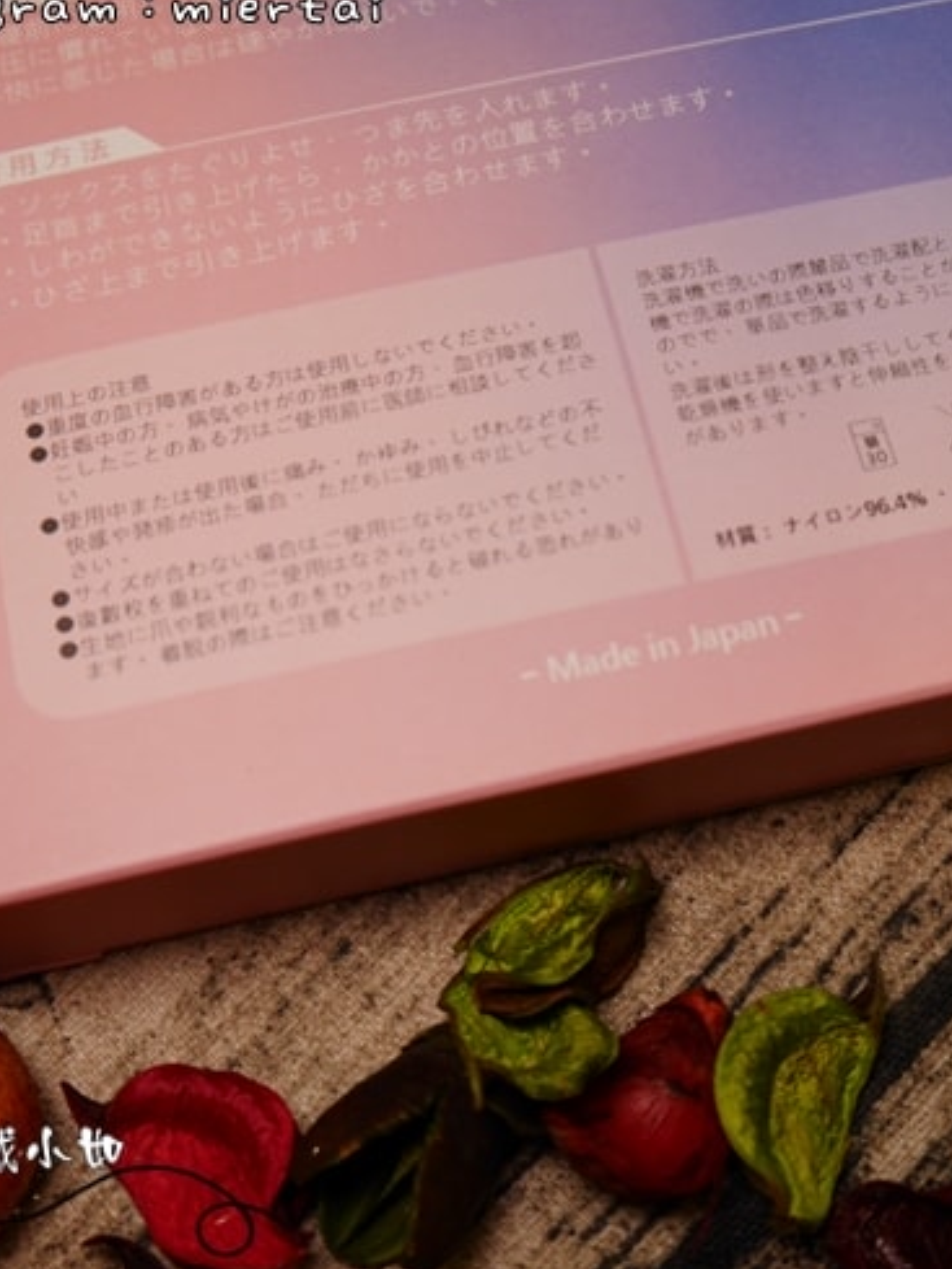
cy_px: 625
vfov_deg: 38.9
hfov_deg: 29.7
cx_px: 477
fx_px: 1796
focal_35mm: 49
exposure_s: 1/60
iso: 320
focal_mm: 18
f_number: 4.1
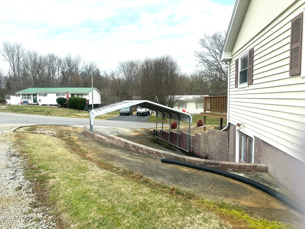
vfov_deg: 56.8
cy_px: 114
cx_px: 152
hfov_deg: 71.6
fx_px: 211
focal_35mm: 24
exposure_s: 1/2732
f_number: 1.78
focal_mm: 6.86
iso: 80
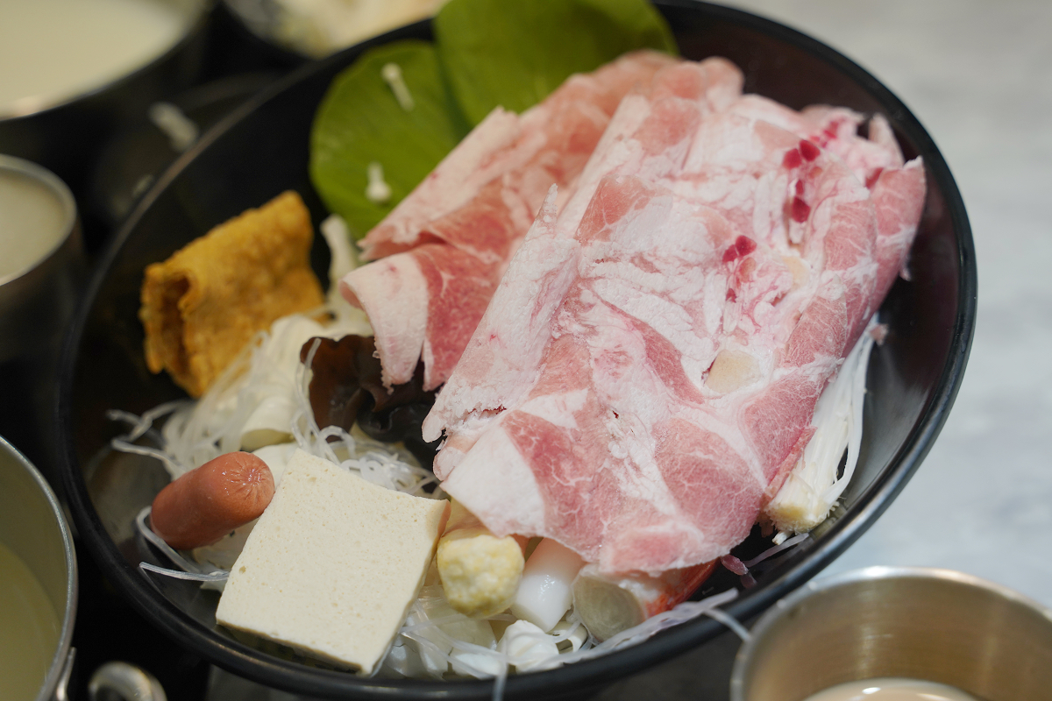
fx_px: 1578
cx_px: 526
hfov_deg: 36.9
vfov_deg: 25.1
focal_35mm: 54
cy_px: 350
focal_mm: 54
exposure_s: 1/60
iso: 500
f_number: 4
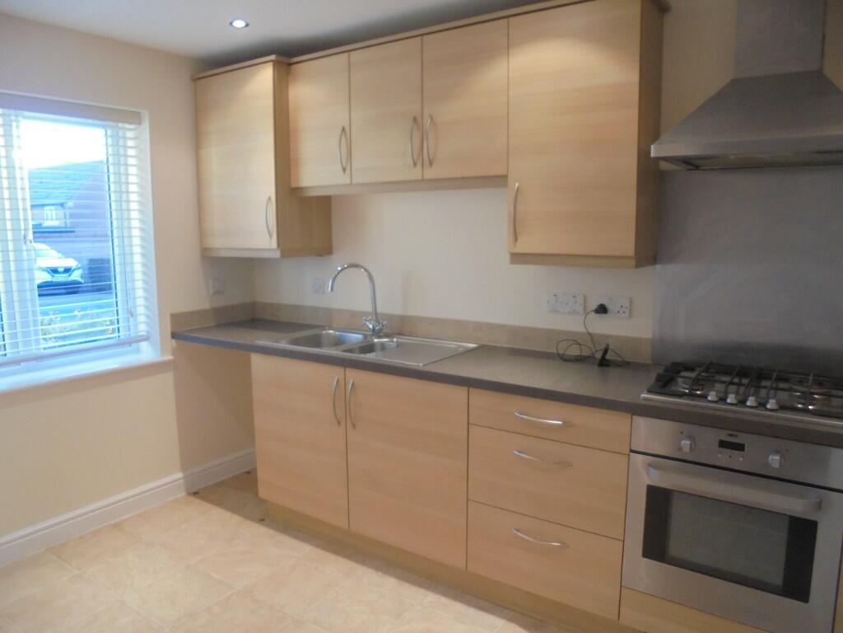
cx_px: 422
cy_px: 316
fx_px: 633
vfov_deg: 53.1
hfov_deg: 67.3
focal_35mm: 26
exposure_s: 1/30
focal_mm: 4.6
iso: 250
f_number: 3.5
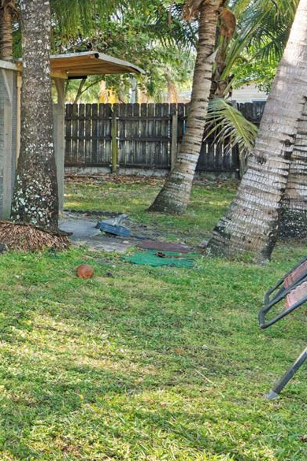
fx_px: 716
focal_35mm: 56
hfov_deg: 15.4
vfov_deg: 35.3
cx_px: -405
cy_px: 158
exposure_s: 1/25
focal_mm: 16
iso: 640
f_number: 8
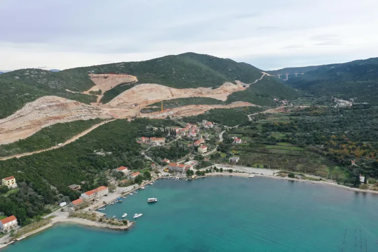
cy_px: 126
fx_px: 294
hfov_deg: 65.5
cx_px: 189
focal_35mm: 28
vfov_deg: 46.4
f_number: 5
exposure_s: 1/240
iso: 100
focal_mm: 10.26
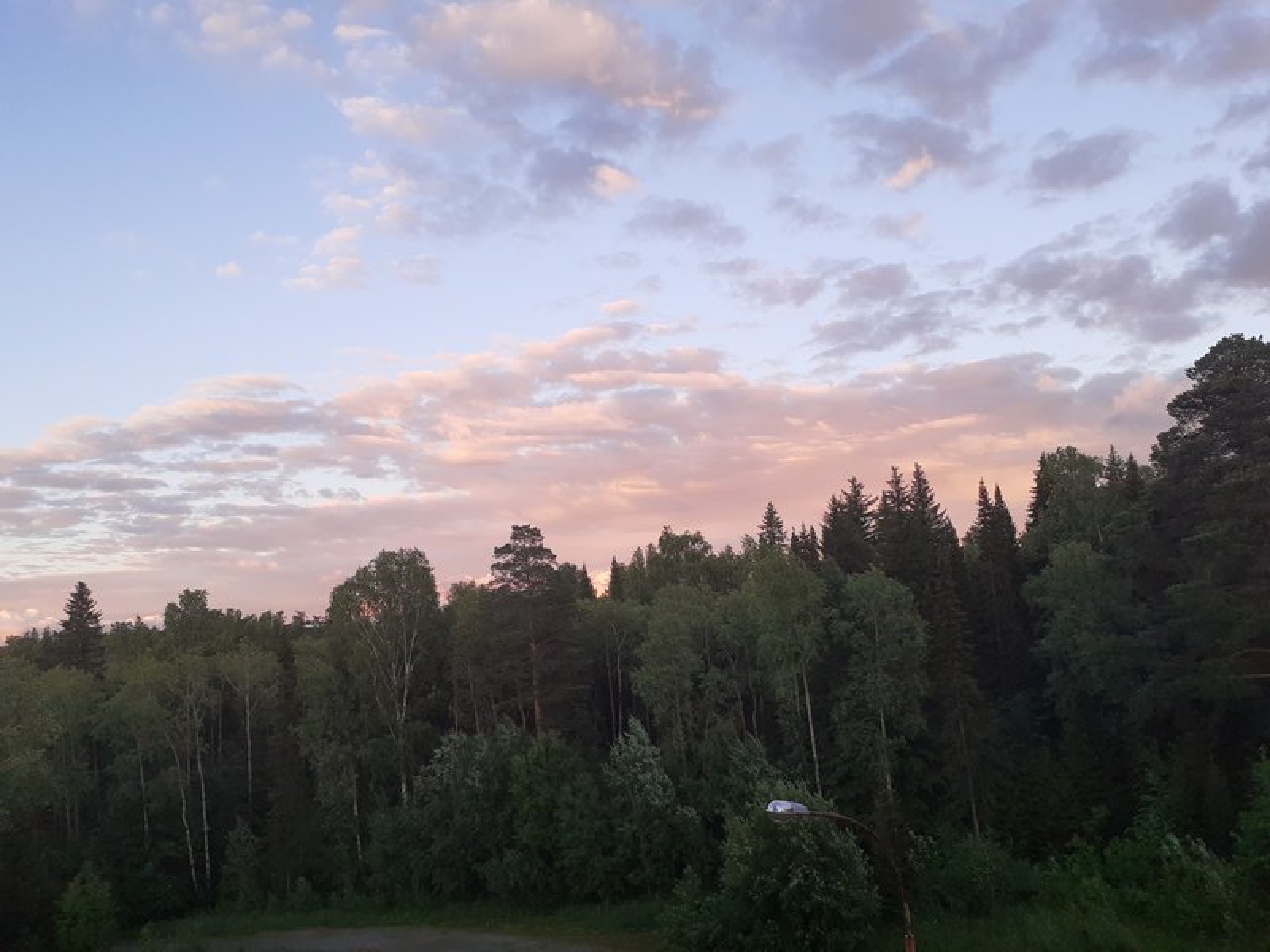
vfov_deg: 51.4
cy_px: 476
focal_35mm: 27
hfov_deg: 65.3
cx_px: 635
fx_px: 991
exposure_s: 1/175
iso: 40
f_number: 1.9
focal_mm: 3.6
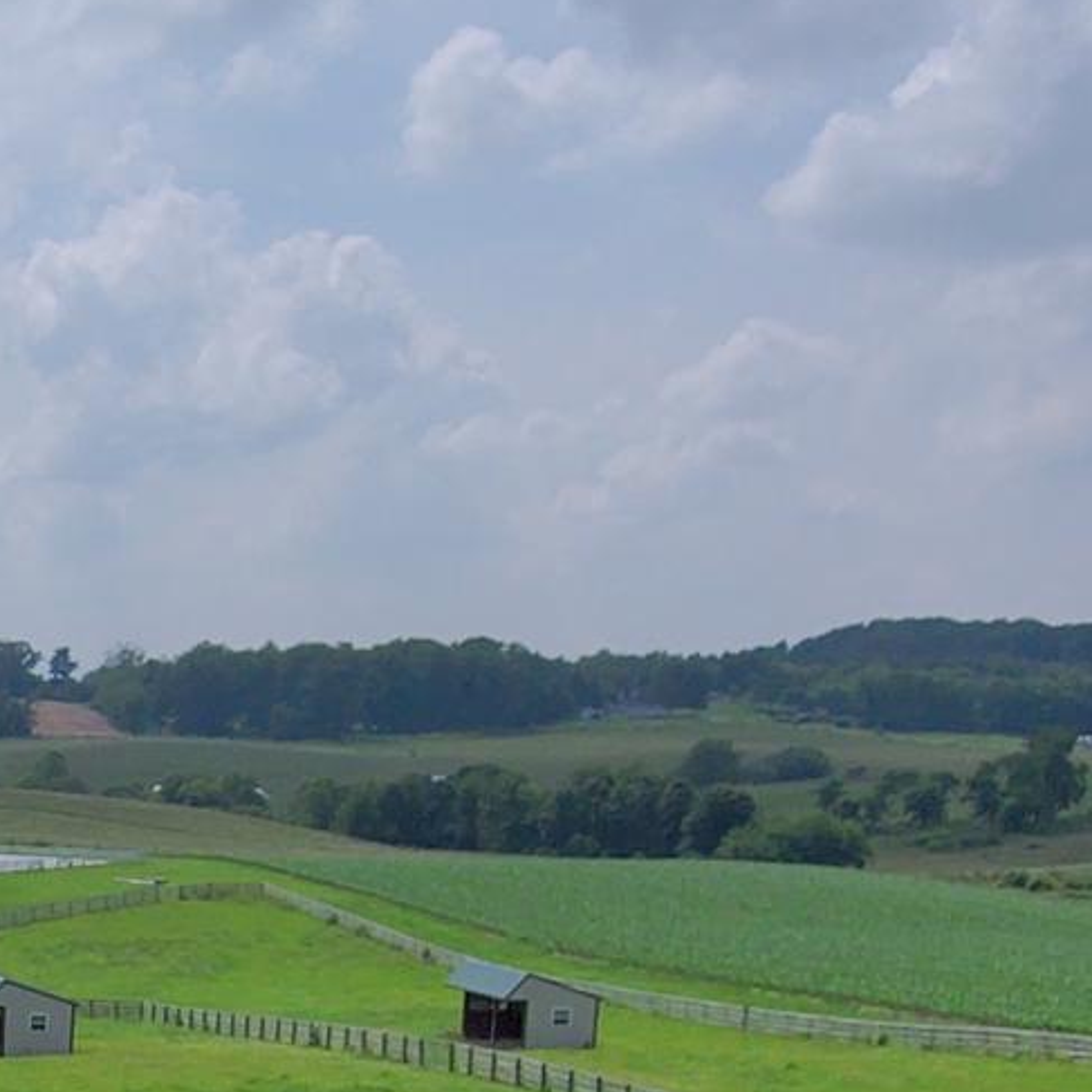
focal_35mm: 78
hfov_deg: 19.2
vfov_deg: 21.1
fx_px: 2784
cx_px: -592
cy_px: 1204
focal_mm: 3.7
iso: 102
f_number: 2.8
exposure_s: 1/2549
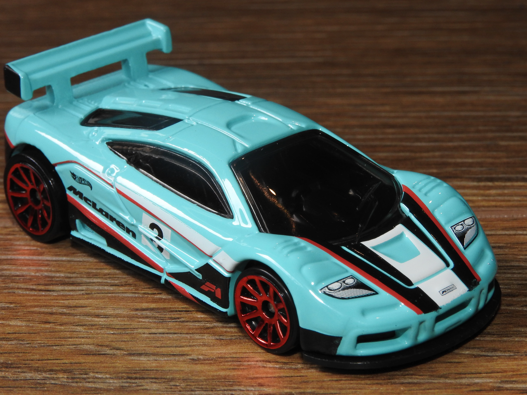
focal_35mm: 115
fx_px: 1751
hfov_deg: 17.1
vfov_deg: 12.9
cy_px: 203
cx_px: 249
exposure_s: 1/60
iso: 200
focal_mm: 18.8
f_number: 7.6
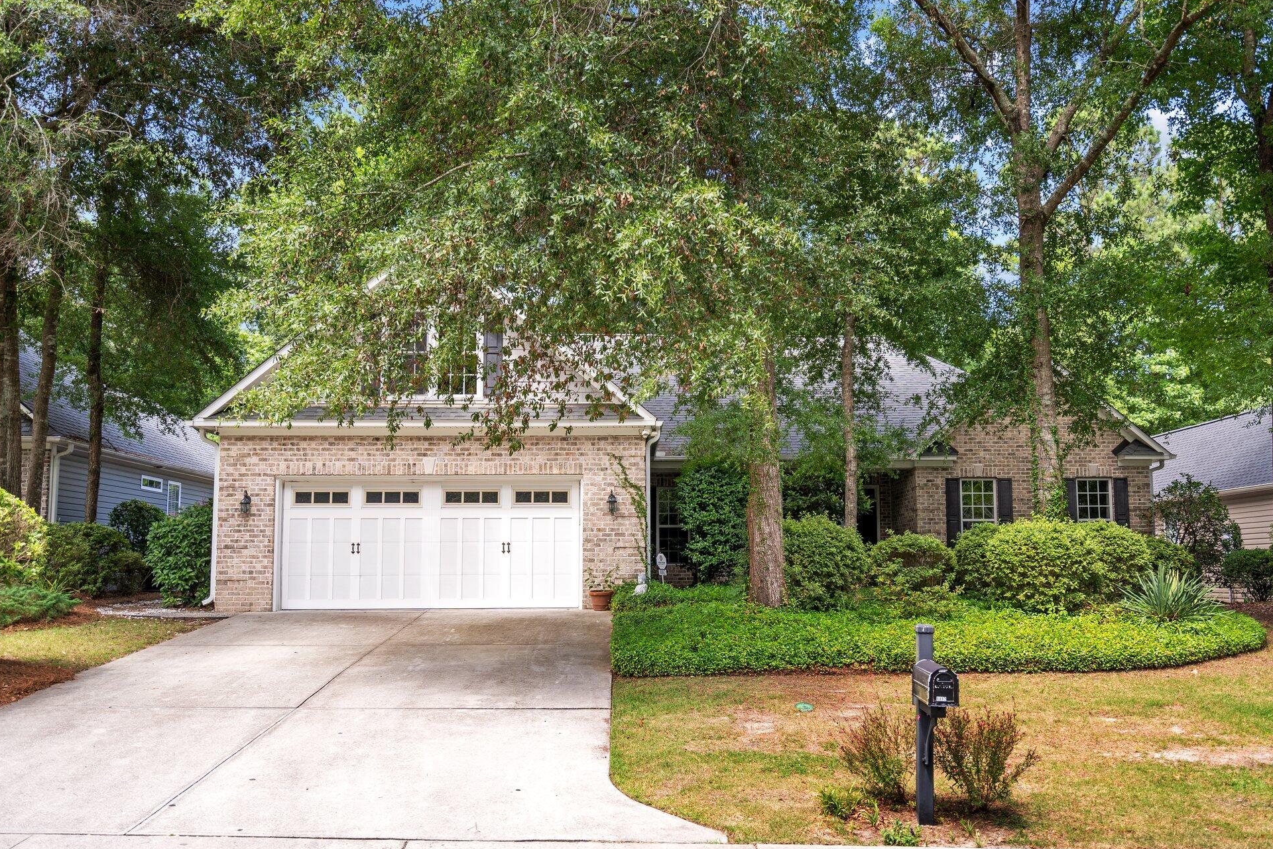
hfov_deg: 58.7
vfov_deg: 41.1
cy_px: 448
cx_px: 672
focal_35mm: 32
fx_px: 1131
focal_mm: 30
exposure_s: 1/400
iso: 250
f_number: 4
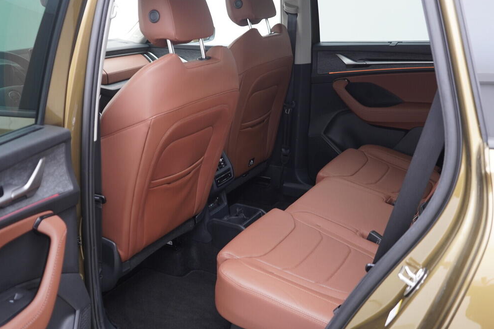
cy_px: 163
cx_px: 251
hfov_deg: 51.9
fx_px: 508
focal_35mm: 37
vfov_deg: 35.9
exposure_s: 1/40
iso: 320
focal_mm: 24
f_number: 2.8
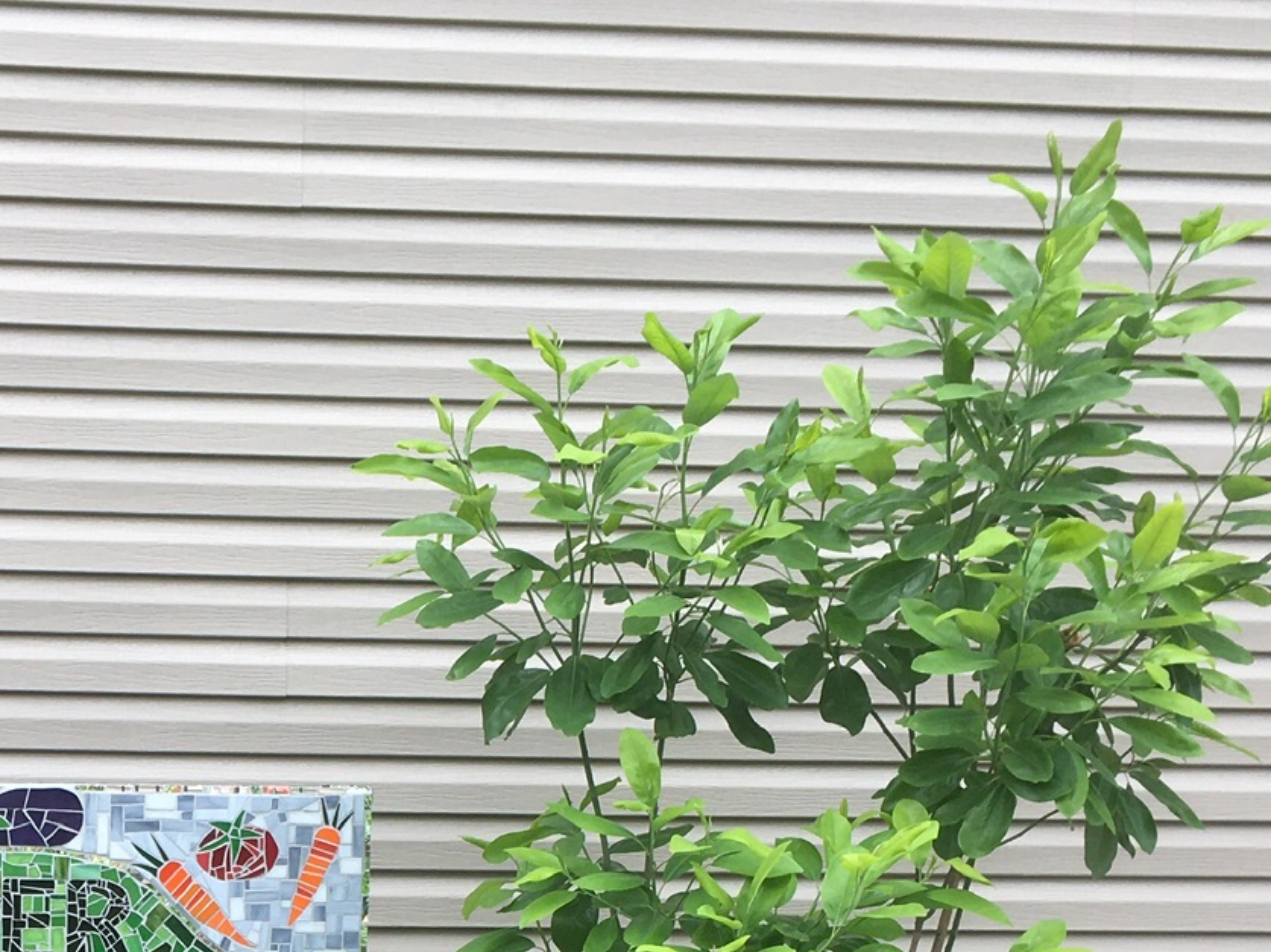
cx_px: 96
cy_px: 1108
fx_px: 2606
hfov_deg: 26.4
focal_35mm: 71
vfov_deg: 19.6
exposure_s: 1/375
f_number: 2.2
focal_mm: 4.15
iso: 25
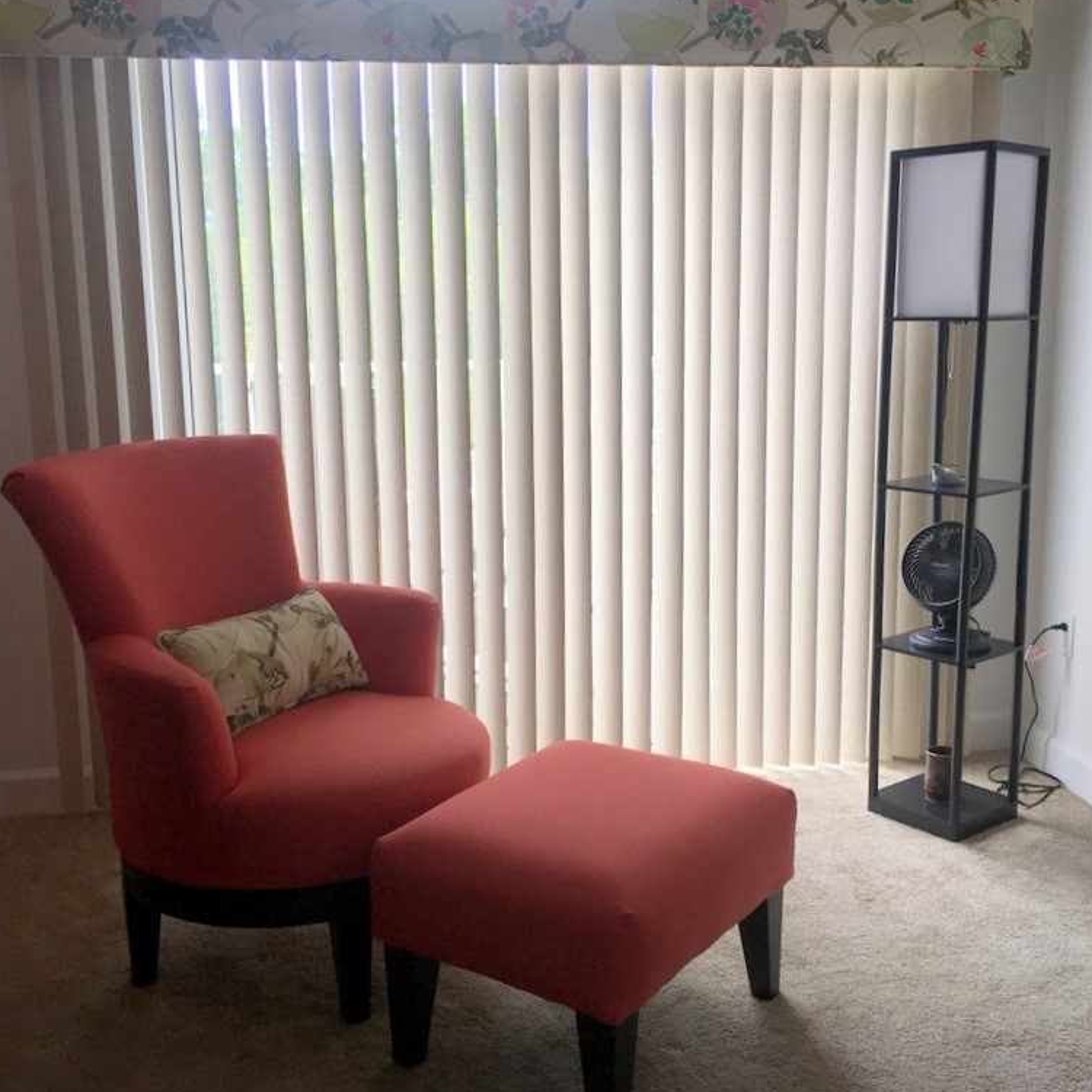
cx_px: 569
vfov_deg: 47.2
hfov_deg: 47.2
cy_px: 540
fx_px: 1249
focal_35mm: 35
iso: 32
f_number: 2.2
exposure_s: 1/120
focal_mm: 4.15
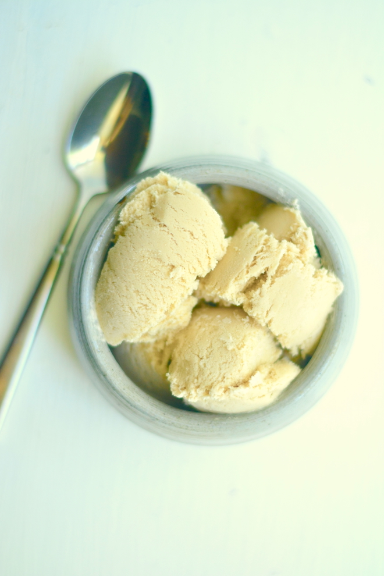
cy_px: 288
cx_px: 192
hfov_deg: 18.2
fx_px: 1200
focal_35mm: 75
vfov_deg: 27.0
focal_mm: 50
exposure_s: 1/500
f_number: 1.8
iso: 800
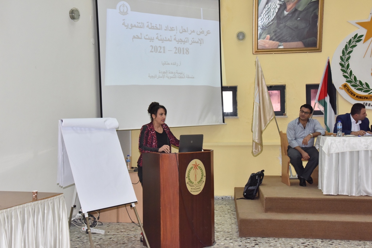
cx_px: 186
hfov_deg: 42.7
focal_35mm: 46
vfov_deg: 29.3
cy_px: 124
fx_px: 475
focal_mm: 46
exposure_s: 1/250
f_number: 9
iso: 2500
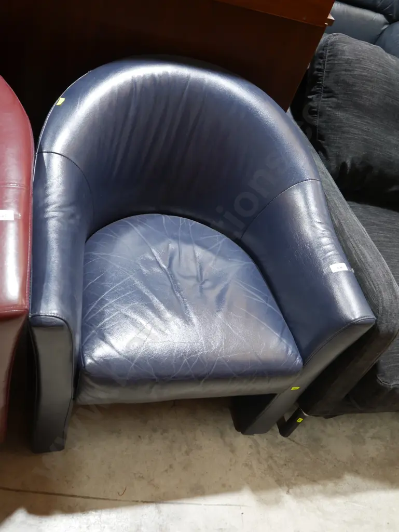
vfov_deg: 51.3
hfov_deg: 39.7
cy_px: 266
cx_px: 200
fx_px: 553
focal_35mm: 36
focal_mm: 18
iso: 640
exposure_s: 1/60
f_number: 4
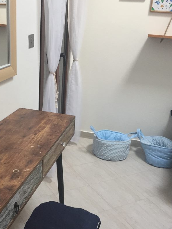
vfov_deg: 43.0
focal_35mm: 44
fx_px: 292
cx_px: 52
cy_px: 115
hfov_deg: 32.5
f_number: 2.2
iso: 64
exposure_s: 1/33
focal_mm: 4.15
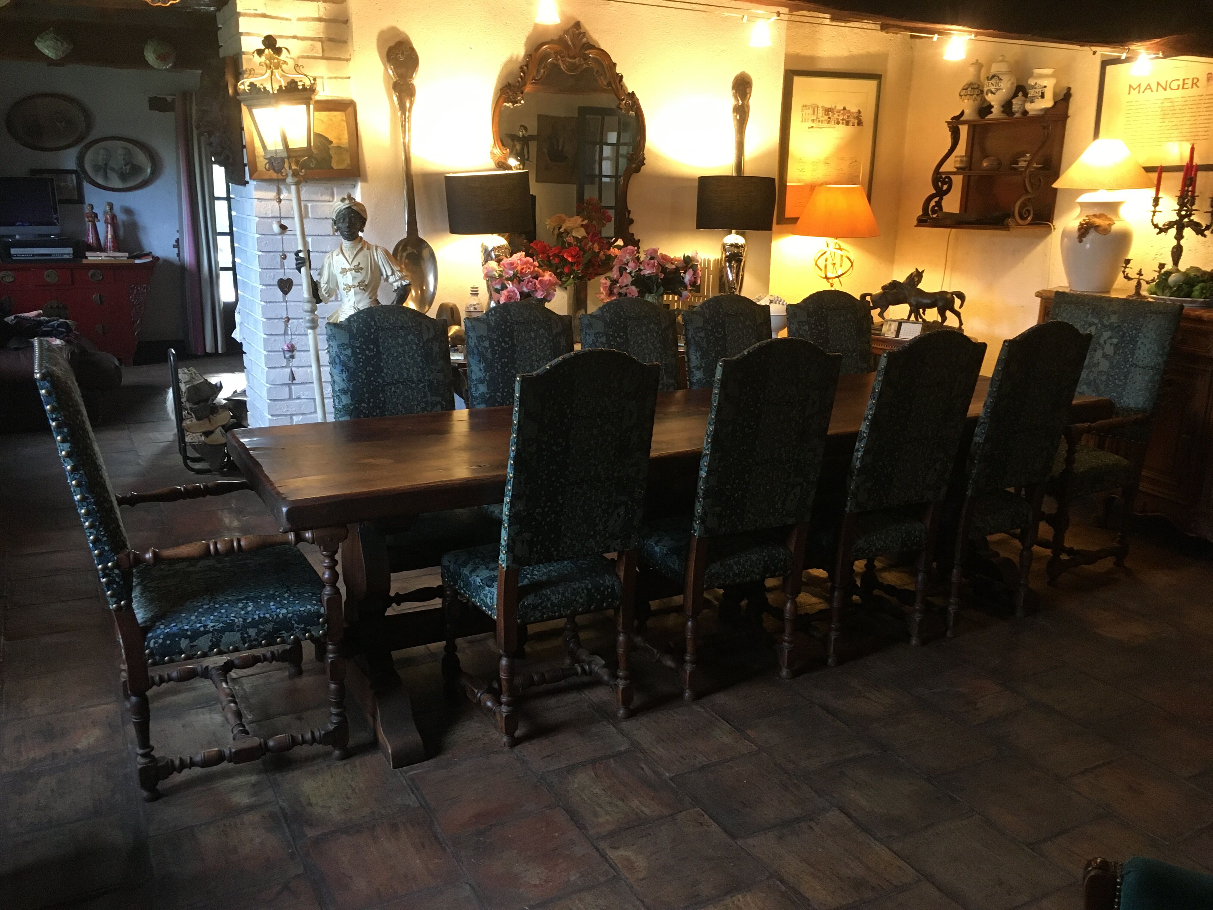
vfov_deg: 48.2
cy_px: 455
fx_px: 1016
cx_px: 606
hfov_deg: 61.7
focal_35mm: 29
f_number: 2.2
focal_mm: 4.15
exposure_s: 1/33
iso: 200
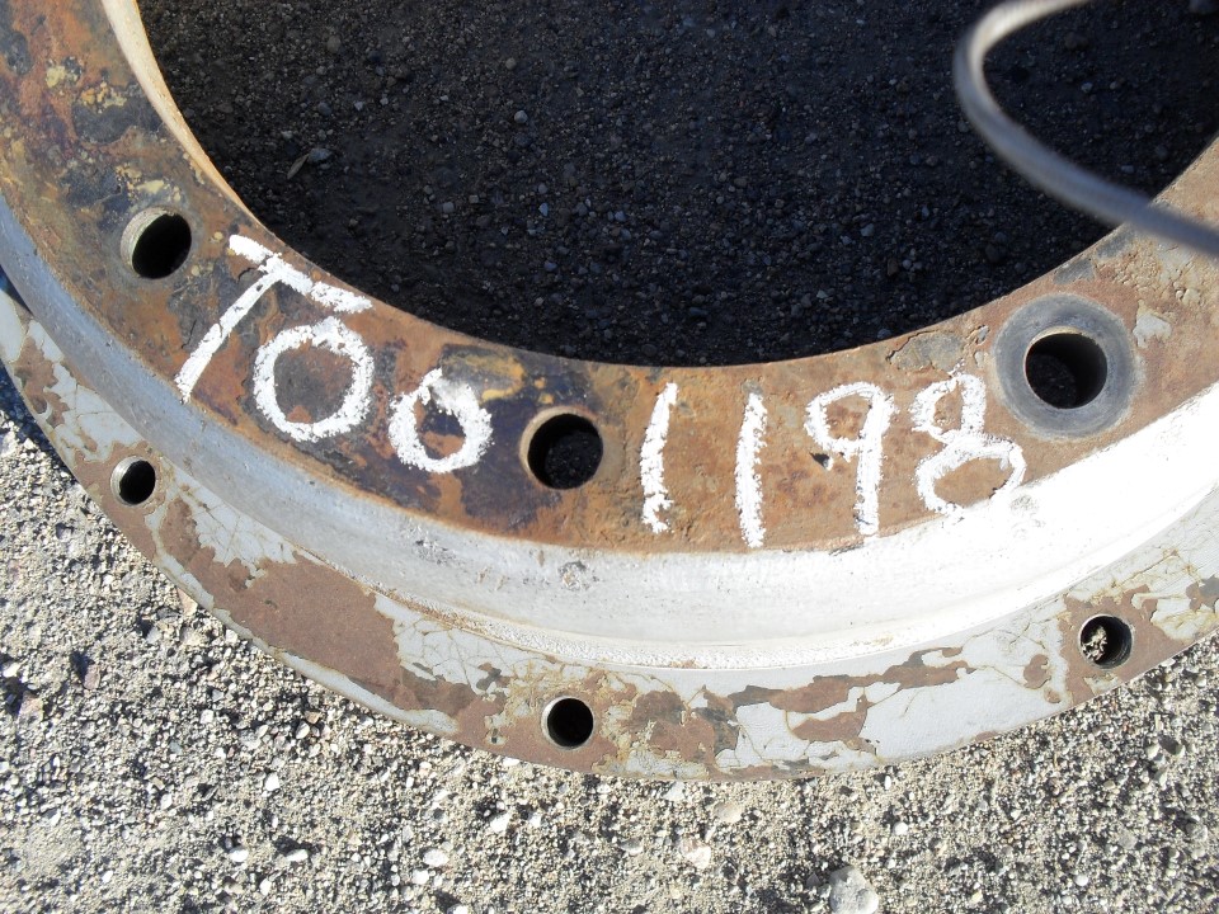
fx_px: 1233
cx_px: 610
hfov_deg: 52.6
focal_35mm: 35
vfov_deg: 40.7
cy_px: 457
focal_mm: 6.3
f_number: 3.2
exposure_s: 1/350
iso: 100
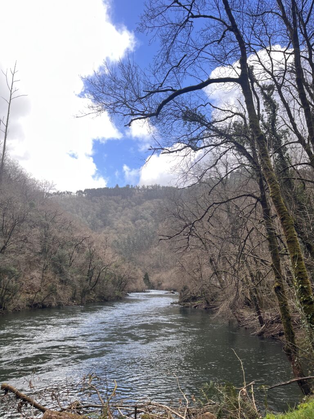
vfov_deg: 67.3
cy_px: 210
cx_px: 157
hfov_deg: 53.1
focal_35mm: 26
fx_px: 314
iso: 50
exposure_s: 1/276
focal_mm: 5.1
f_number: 1.6
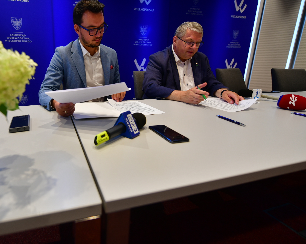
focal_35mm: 19
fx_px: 172
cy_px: 106
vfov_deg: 70.5
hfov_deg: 79.6
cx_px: 94
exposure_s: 1/80
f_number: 2.8
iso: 180
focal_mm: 14
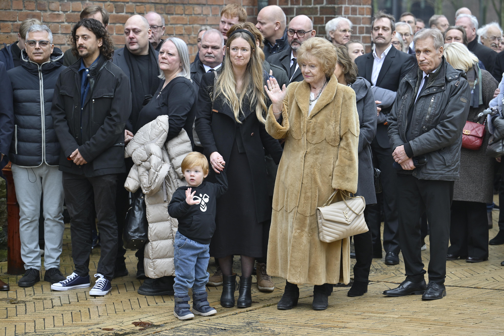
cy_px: 168
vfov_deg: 11.9
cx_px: 252
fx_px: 1610
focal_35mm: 115
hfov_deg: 17.8
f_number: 4
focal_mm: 115
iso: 800
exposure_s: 1/400
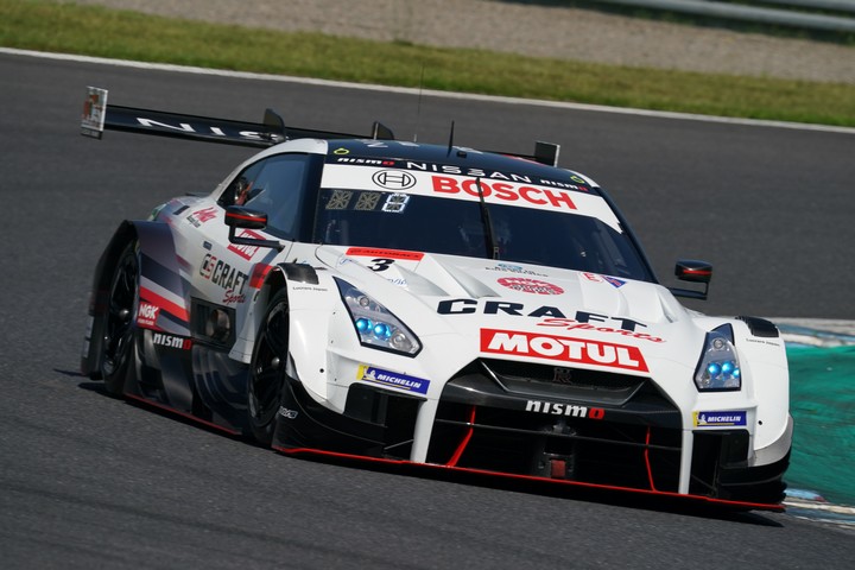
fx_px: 14249
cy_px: 285
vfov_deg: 2.3
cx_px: 428
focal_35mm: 600
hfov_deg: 3.4
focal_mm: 600
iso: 250
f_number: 11
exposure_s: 1/800
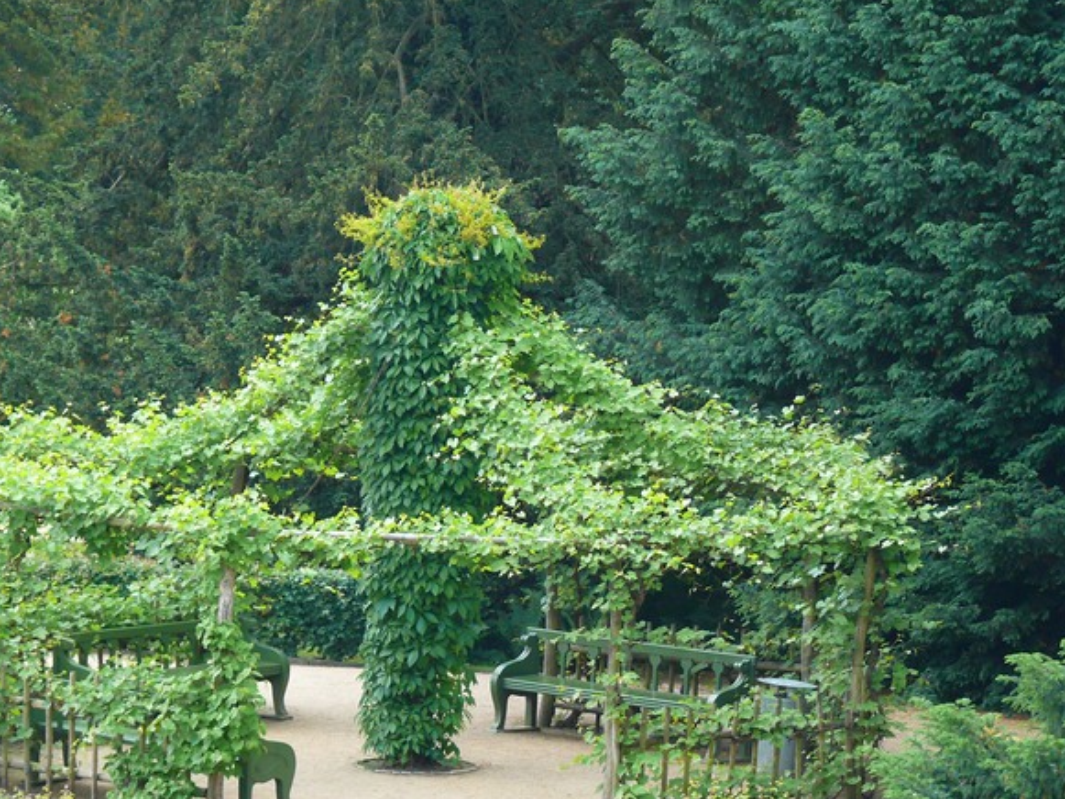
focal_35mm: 182
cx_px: 473
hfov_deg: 10.9
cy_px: 409
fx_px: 5601
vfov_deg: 8.2
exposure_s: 1/100
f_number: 3.6
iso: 200
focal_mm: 29.9
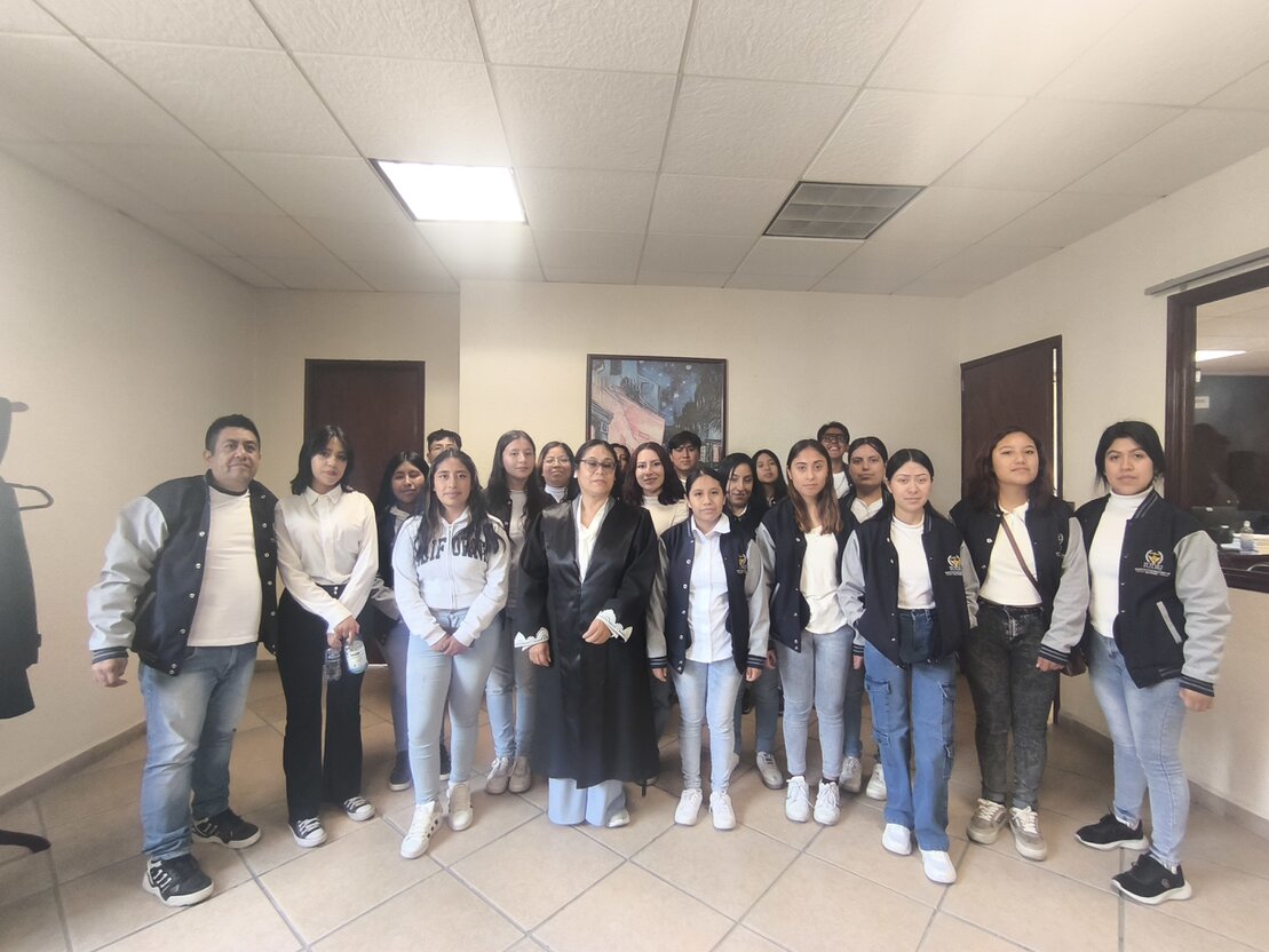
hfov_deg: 94.5
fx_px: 587
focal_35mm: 16
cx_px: 634
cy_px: 476
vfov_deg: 78.1
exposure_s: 1/30
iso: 250
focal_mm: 1.65
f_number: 2.2
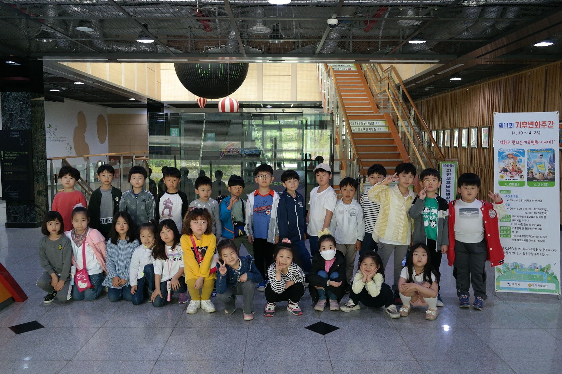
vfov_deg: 43.6
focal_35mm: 30
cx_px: 281
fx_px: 468
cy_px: 187
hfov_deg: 61.9
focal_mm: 20
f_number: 3.5
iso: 400
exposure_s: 1/40
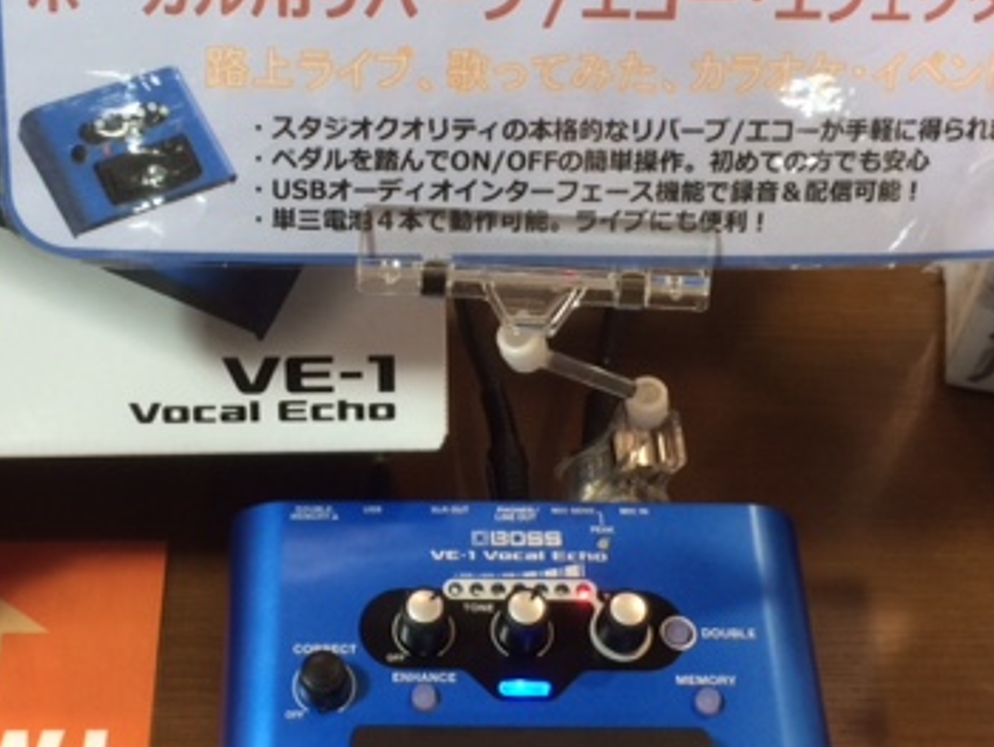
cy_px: 361
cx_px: 372
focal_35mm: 53
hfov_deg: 35.9
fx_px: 1523
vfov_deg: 27.6
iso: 40
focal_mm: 4.15
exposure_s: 1/30
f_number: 2.2
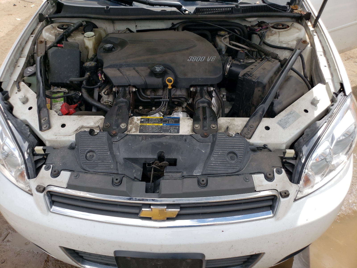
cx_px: 178
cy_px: 134
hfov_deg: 67.3
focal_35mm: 26
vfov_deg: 53.1
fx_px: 268
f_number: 1.5
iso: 50
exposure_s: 1/2000
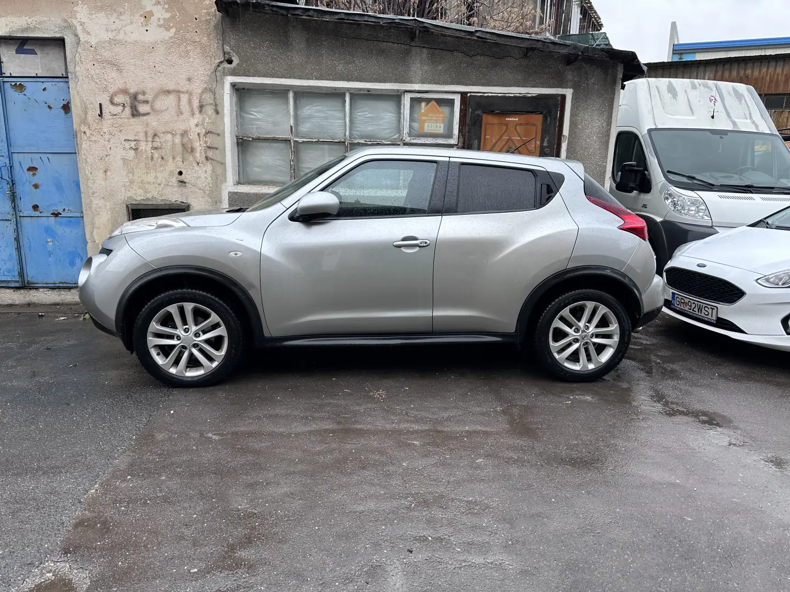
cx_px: 395
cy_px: 296
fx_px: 548
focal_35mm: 24
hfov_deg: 71.6
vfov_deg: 56.8
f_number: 1.78
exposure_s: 1/125
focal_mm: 6.86
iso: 50
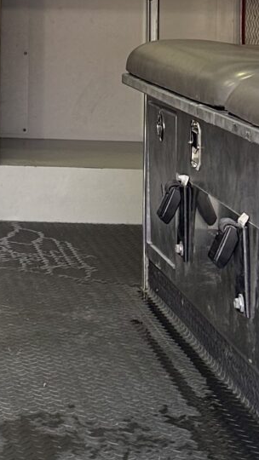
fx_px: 1513
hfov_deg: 9.3
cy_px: -37
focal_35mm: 124
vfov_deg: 16.8
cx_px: -216
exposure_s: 1/121
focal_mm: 6.86
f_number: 1.78
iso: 80
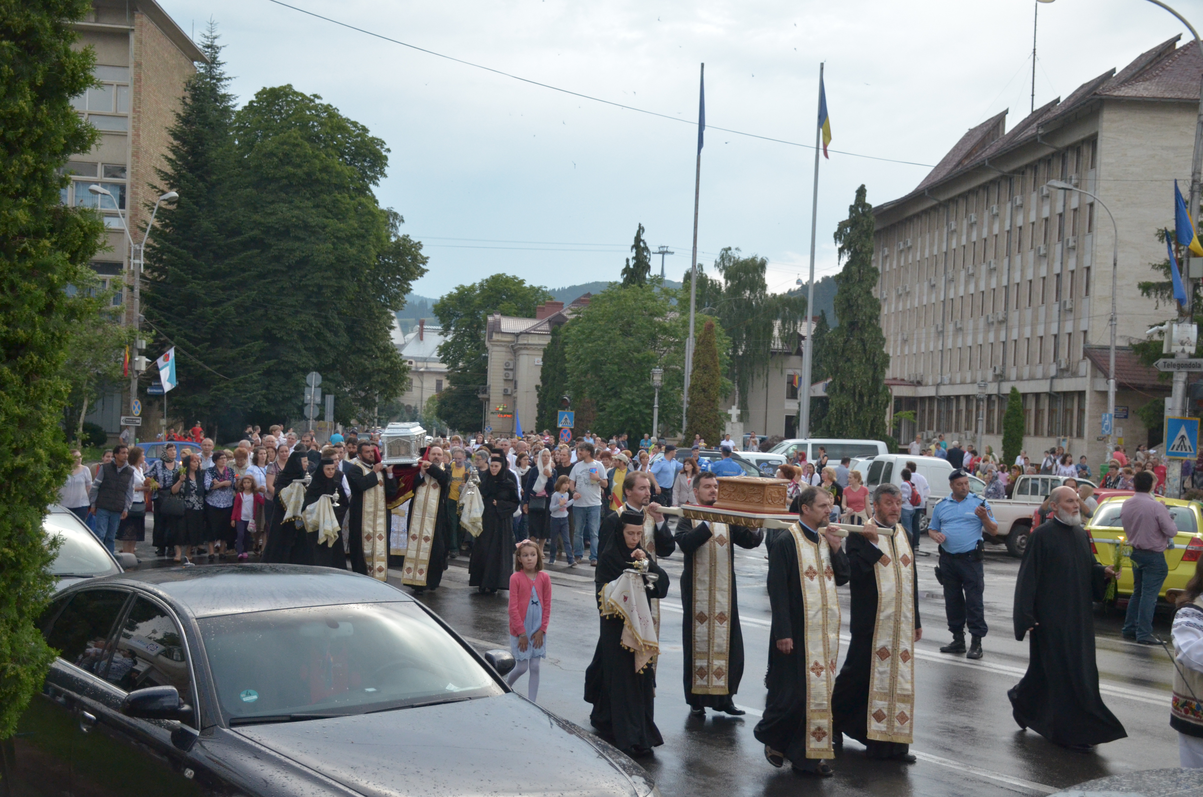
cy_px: 398
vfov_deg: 29.7
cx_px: 602
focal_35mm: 45
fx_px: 1501
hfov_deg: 43.7
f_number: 4
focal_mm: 30
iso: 1600
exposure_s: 1/320
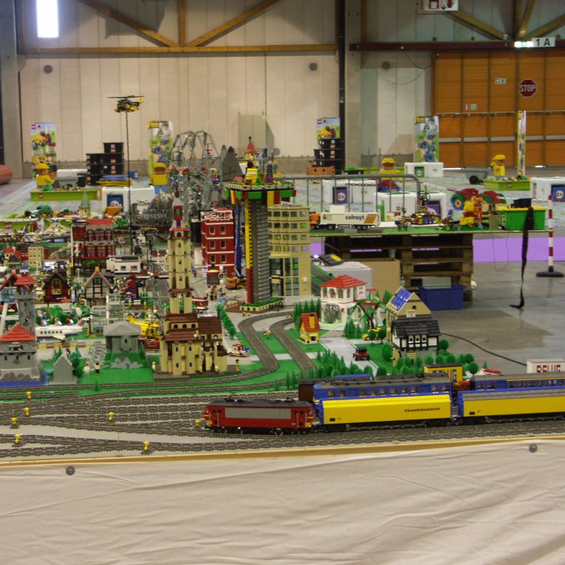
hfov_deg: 26.9
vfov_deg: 26.9
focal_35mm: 64
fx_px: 1182
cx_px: 243
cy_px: 283
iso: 200
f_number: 3.2
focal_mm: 13.82
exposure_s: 1/10
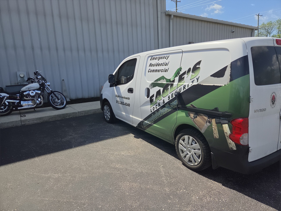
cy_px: 106
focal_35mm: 23
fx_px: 187
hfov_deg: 73.9
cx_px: 140
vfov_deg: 58.9
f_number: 1.8
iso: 50
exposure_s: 1/5298
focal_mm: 5.4
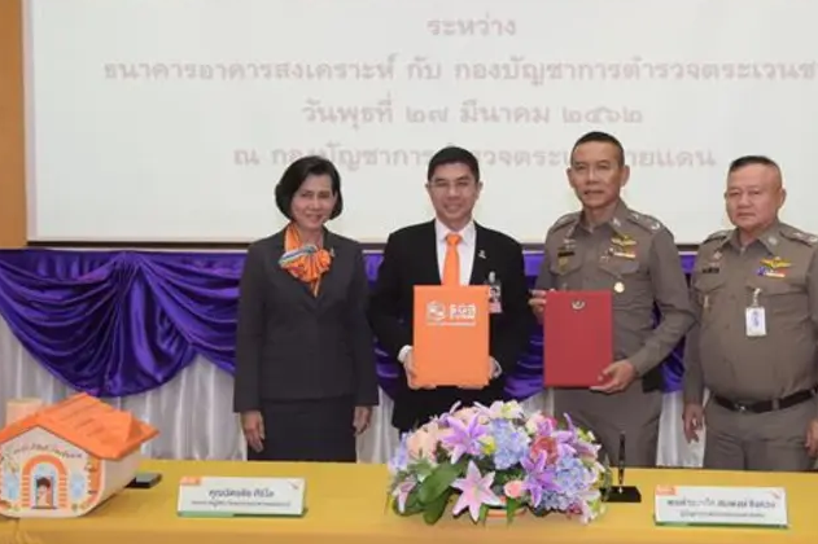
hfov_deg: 41.9
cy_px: 262
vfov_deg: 28.6
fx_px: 1067
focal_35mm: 47
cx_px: 456
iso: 4000
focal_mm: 38
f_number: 4
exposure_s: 1/400
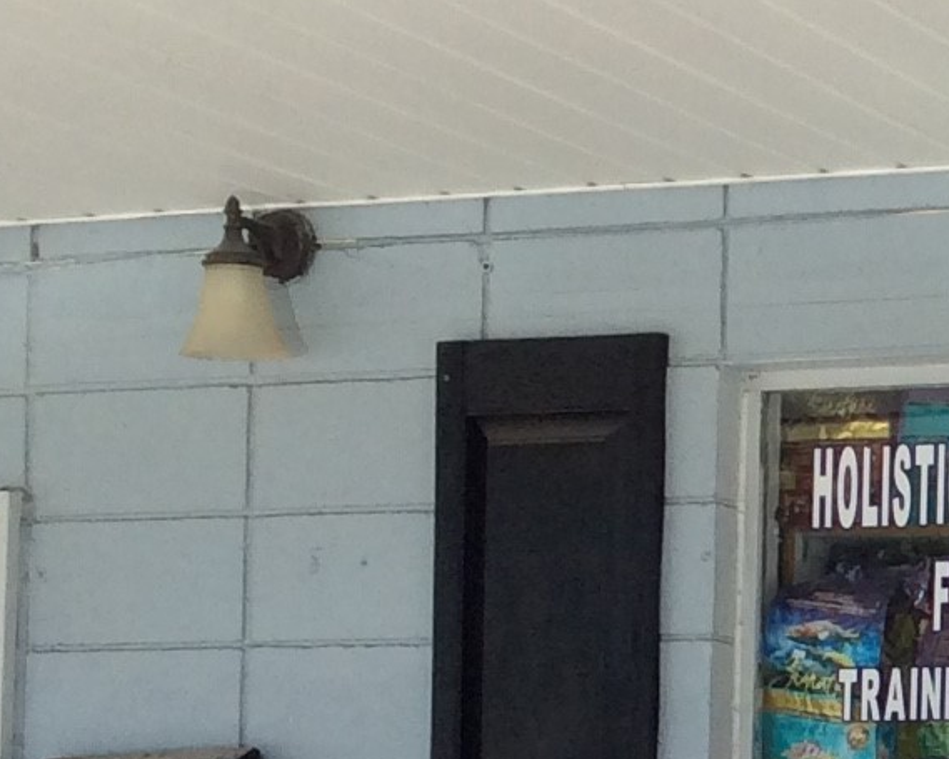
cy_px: 969
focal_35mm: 142
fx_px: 3988
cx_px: 1421
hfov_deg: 12.9
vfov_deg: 10.6
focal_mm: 3.3
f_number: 2.4
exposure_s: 1/529
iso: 32
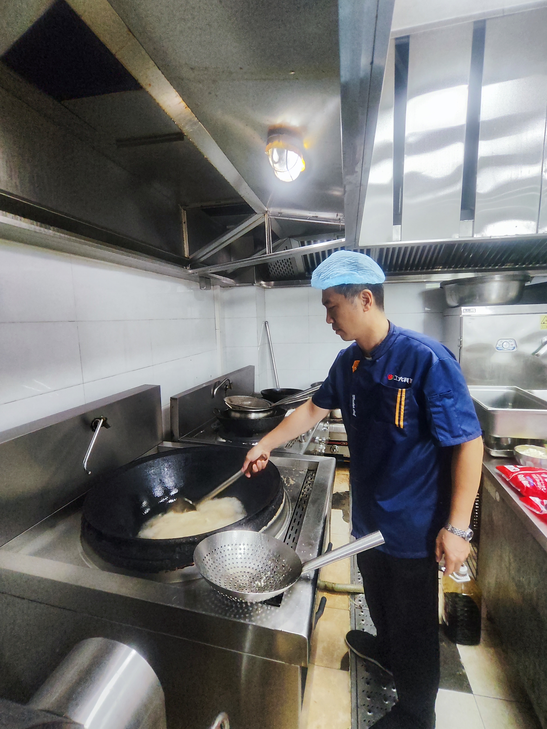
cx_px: 274
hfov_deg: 78.1
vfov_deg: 94.5
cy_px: 364
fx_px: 337
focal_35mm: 16
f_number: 2.2
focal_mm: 1.66
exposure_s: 1/33.3
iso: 195
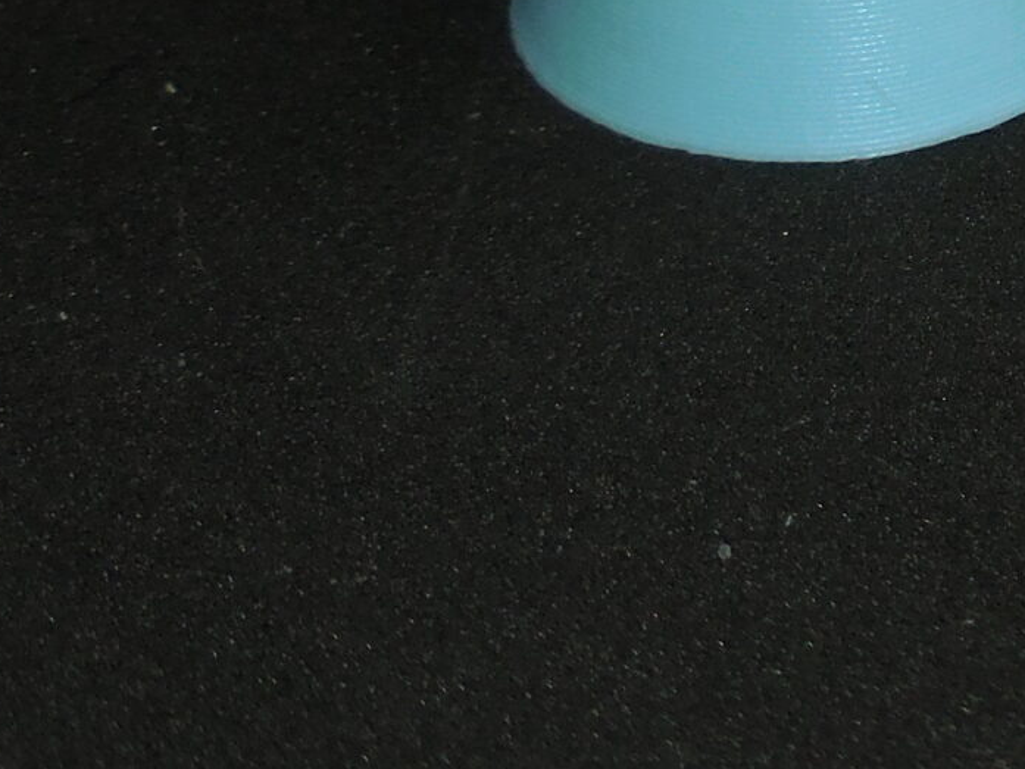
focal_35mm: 191
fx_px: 5657
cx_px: 1719
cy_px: -276
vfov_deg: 7.7
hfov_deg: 9.9
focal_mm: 9.4
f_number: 8.6
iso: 125
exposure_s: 1/60
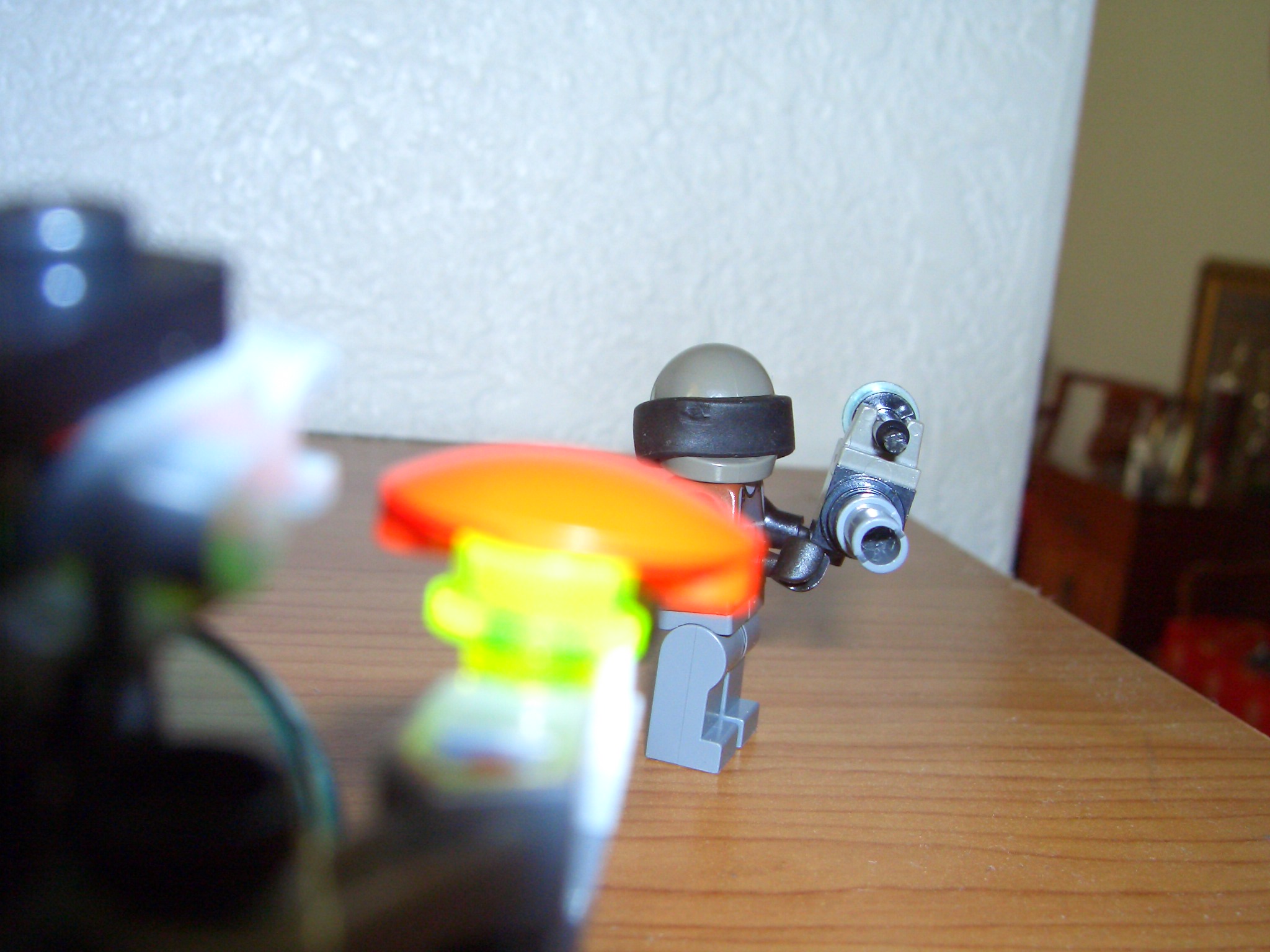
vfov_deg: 36.8
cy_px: 476
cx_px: 635
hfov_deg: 47.9
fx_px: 1431
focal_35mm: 39
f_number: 4.8
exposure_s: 1/60
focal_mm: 8
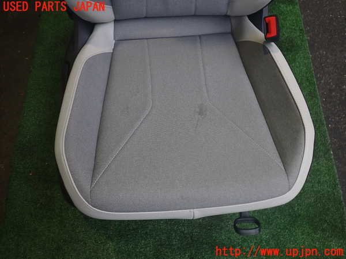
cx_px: 173
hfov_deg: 60.0
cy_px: 130
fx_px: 300
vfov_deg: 46.8
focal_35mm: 30
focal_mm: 5.4
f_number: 2.3
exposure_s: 1/80
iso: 200
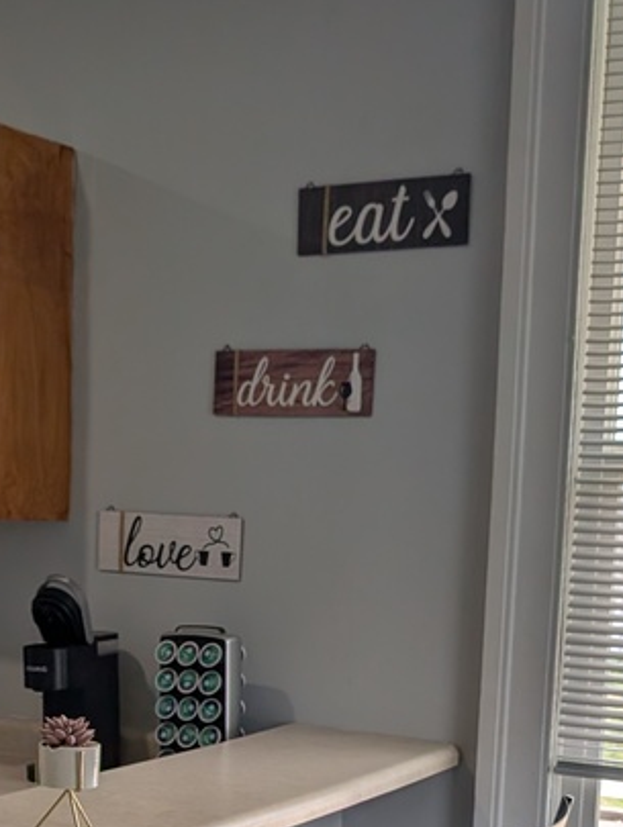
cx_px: 209
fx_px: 1532
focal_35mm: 64
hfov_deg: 22.9
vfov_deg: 28.6
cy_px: 796
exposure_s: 1/134
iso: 25
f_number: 1.68
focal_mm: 6.9
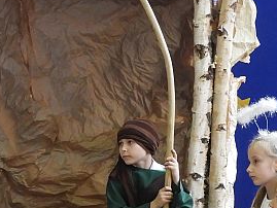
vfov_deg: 11.0
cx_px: -54
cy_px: 232
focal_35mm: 133
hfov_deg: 14.4
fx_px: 1065
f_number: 3.8
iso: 400
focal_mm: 6.3
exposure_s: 1/30
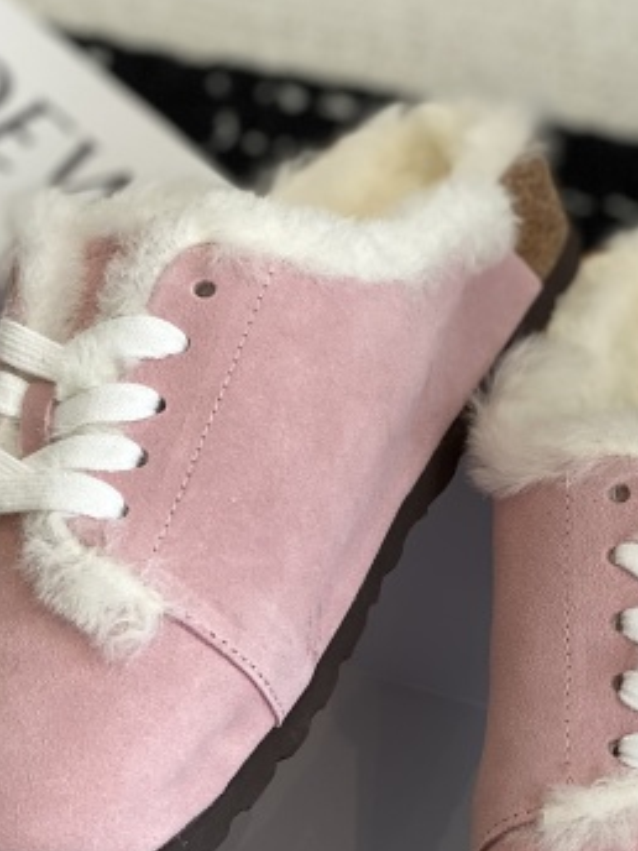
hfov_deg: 12.2
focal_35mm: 121
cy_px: 547
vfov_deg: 16.3
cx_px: 453
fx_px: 2973
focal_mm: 6
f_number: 2
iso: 25
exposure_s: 1/122
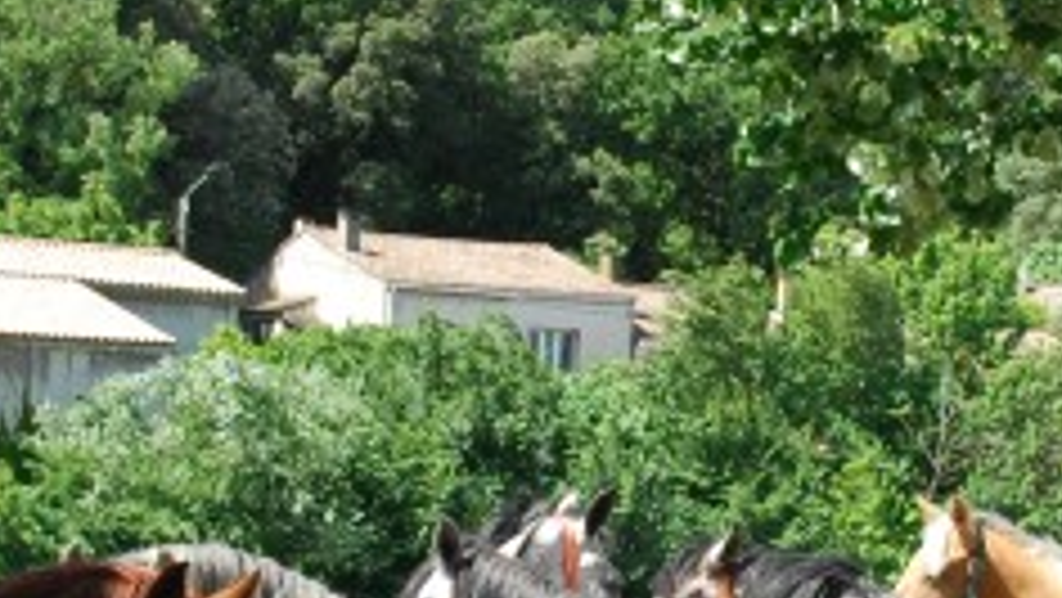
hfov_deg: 18.0
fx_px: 3353
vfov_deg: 10.2
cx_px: 664
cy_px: 454
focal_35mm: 119
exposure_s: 1/250
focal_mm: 20
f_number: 9
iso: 400
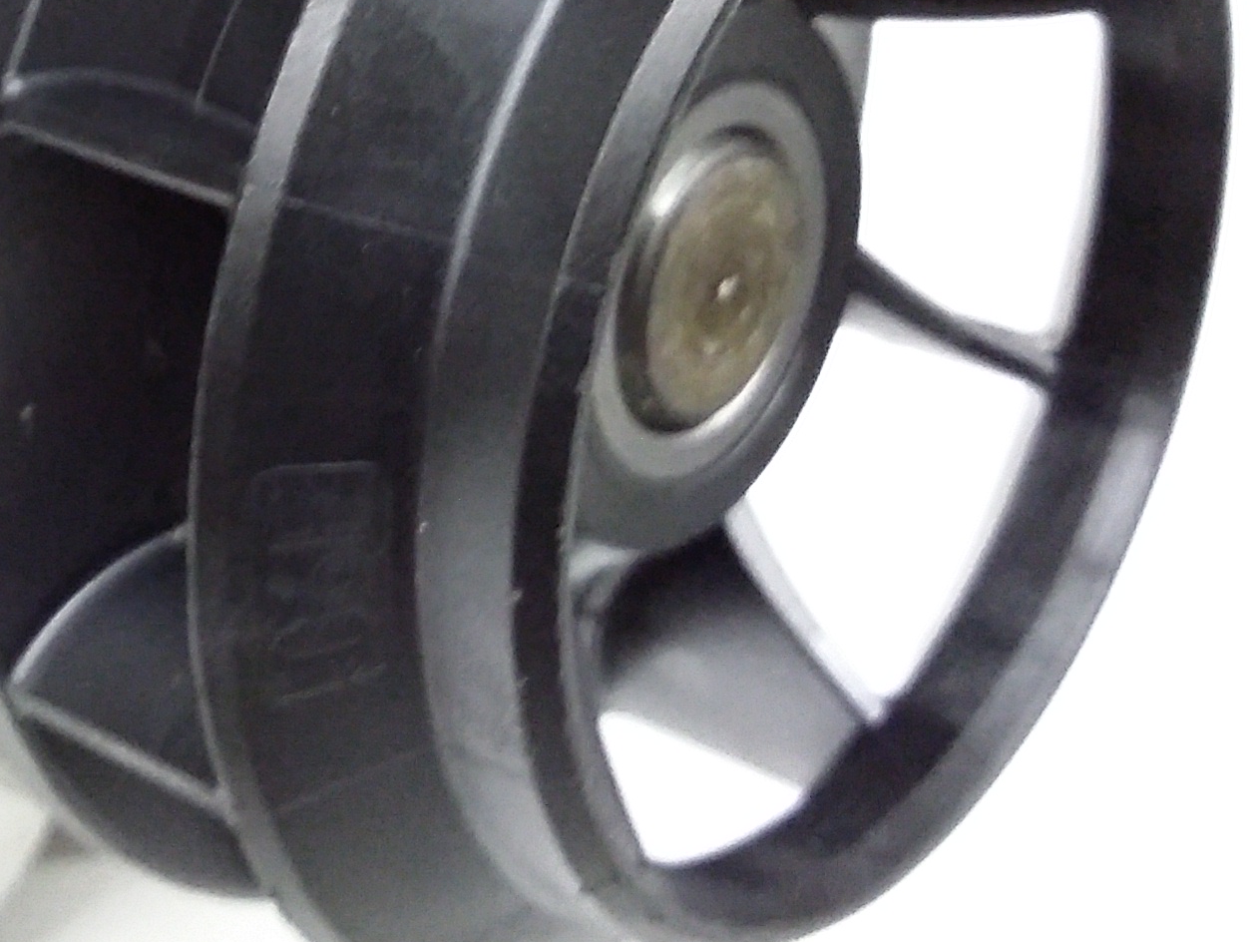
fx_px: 3010
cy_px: 109
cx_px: 32
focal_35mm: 83
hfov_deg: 22.7
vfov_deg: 17.5
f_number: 2.4
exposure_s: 1/15
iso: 400
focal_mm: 3.4
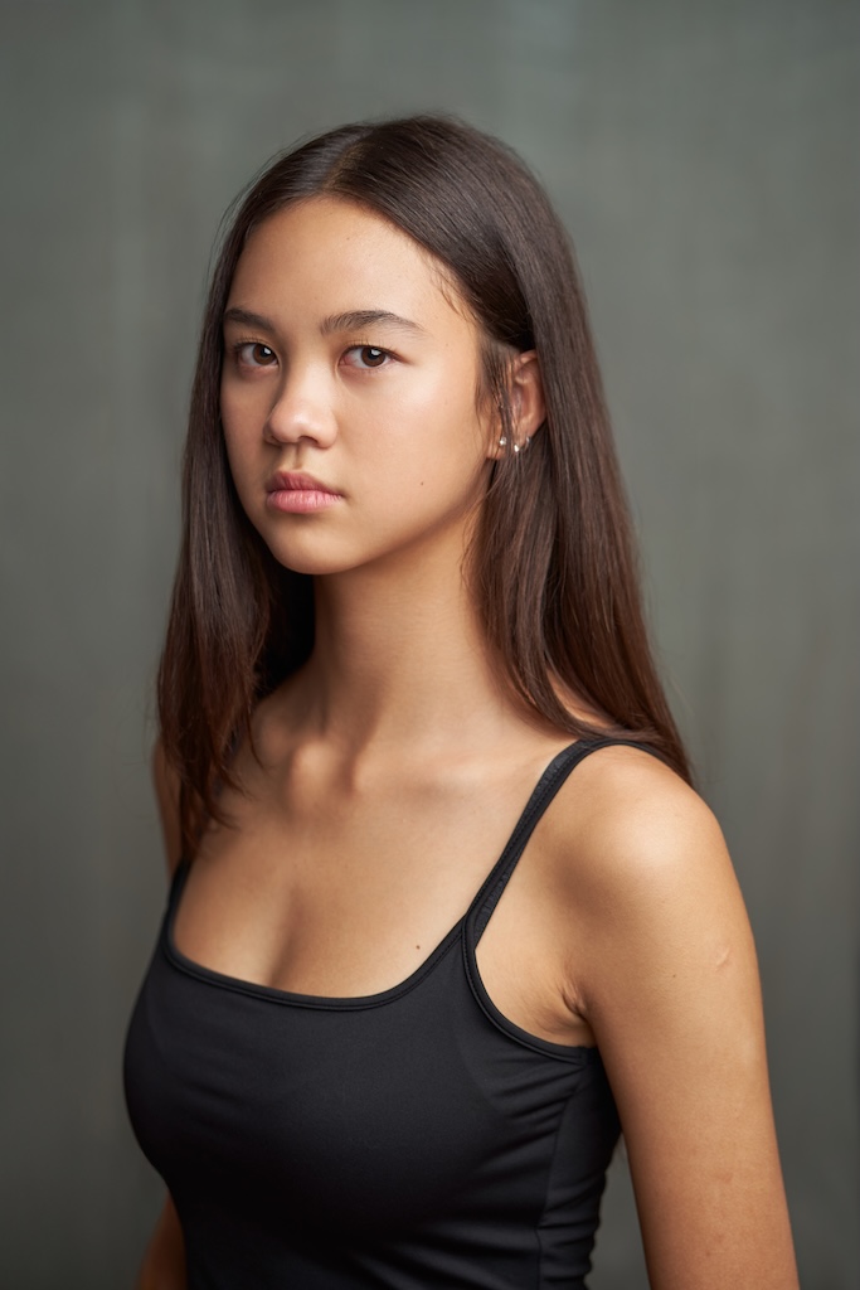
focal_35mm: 85
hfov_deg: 16.1
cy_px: 645
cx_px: 430
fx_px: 3045
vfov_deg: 23.9
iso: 50
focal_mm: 85
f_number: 3.2
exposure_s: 1/250
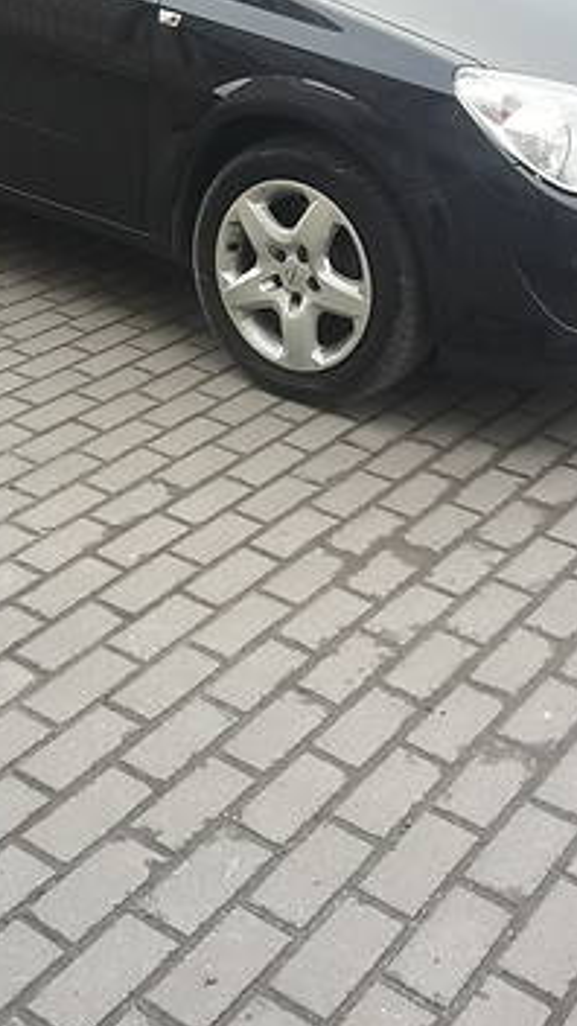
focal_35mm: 52
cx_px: 198
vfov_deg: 38.6
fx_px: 1414
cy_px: 233
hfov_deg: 23.0
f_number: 1.9
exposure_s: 1/319
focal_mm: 3.7
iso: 40
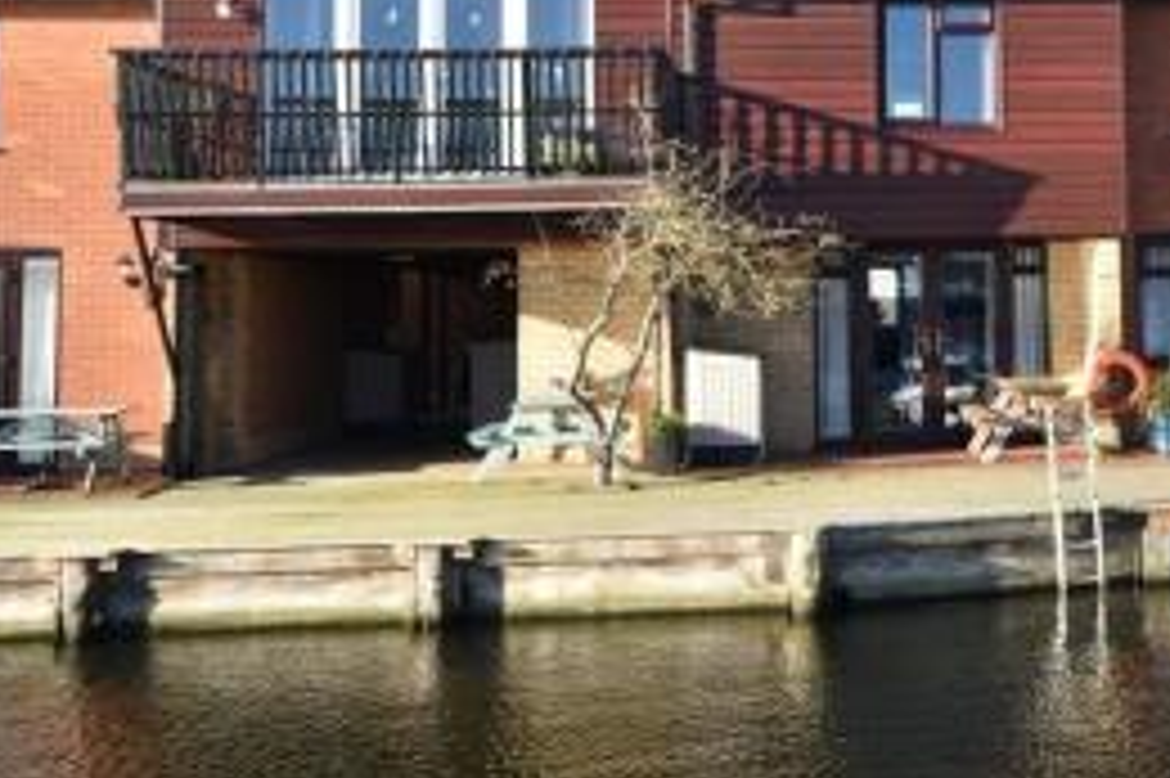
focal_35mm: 55
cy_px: 169
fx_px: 1786
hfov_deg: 35.1
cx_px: 945
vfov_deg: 24.2
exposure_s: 1/250
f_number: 8
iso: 360
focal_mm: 20
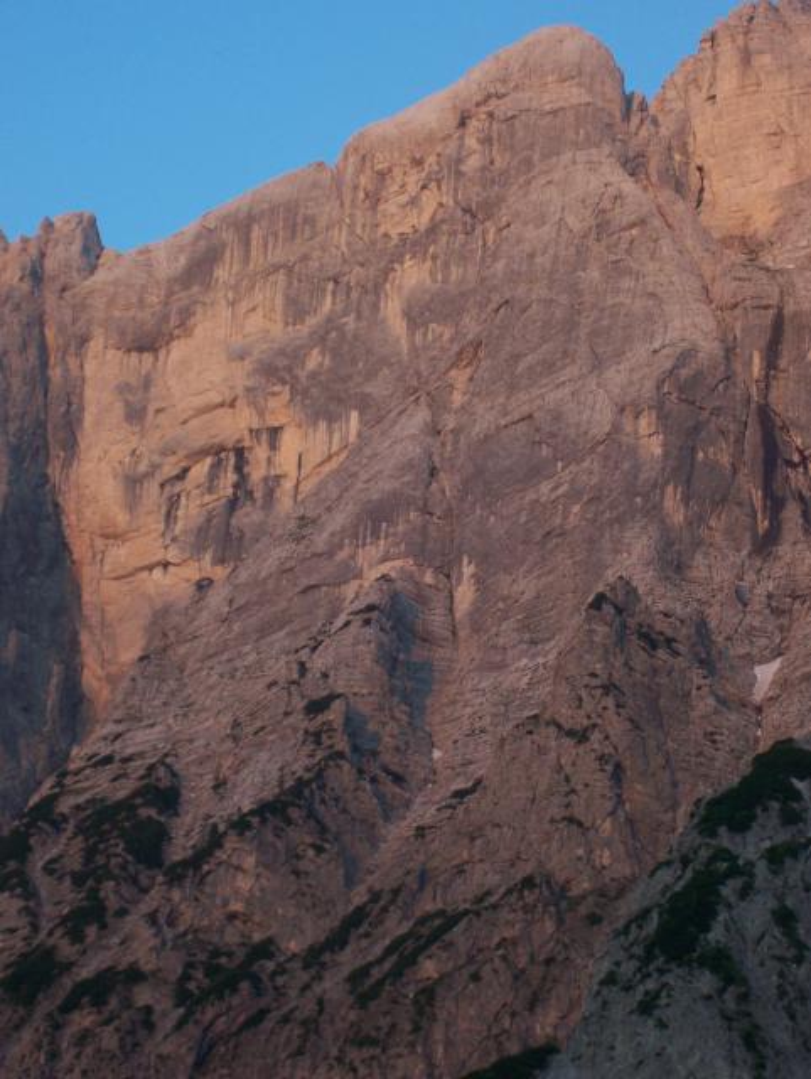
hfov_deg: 13.7
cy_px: 540
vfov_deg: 18.2
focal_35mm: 108
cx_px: 406
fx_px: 3369
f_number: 4.8
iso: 125
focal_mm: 18.1
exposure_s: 1/100
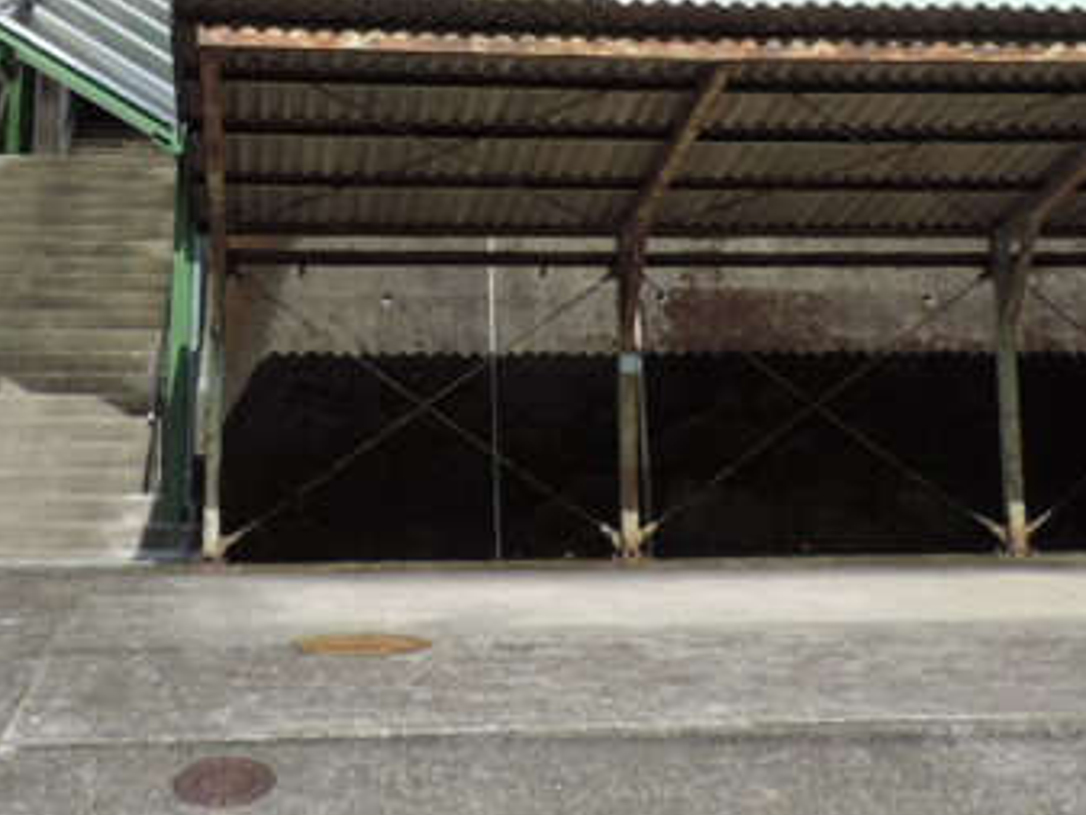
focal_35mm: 57
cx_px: 483
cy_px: -48
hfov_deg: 33.7
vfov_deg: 24.2
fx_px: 1789
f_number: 3
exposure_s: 1/800
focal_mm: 4.3
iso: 80
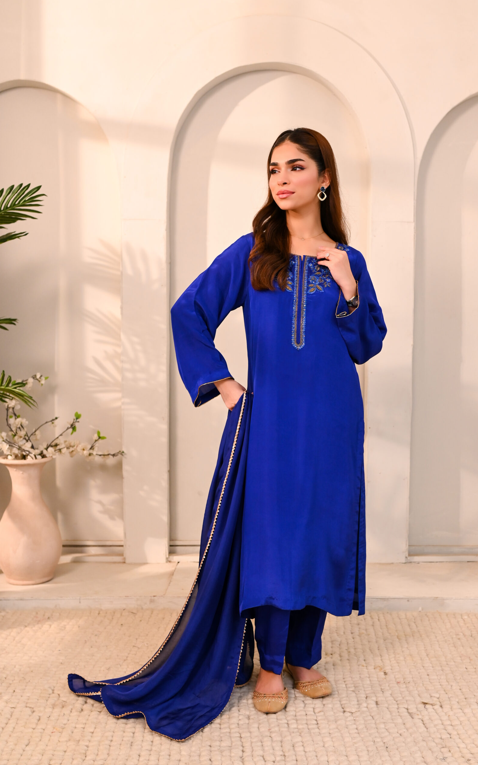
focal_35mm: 36
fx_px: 750
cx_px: 249
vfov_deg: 54.0
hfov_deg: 35.3
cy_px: 380
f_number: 4.5
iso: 800
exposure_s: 1/160
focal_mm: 35
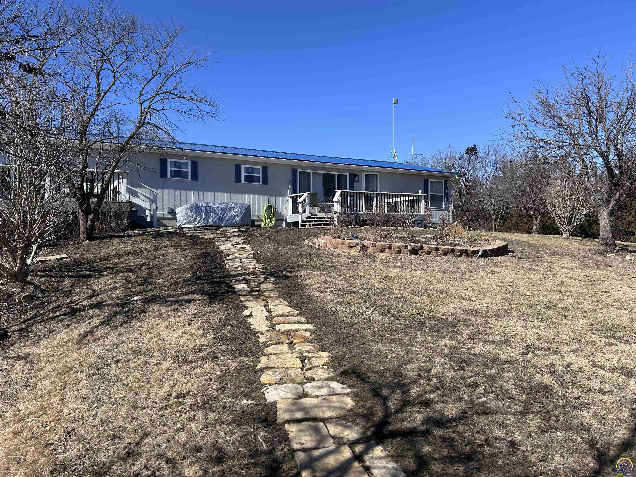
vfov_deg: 53.1
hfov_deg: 67.3
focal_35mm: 26
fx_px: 478
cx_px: 318
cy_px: 238
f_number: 1.5
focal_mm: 5.7
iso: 50
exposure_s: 1/3704
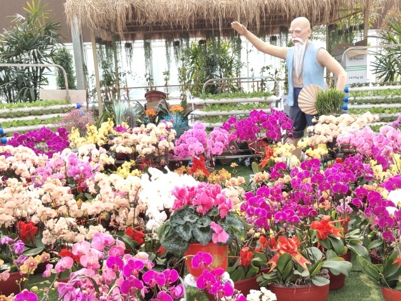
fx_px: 544
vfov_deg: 30.8
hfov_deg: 40.4
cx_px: 218
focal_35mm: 47
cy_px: 187
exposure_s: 1/448
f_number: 1.8
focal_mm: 4.27
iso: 50
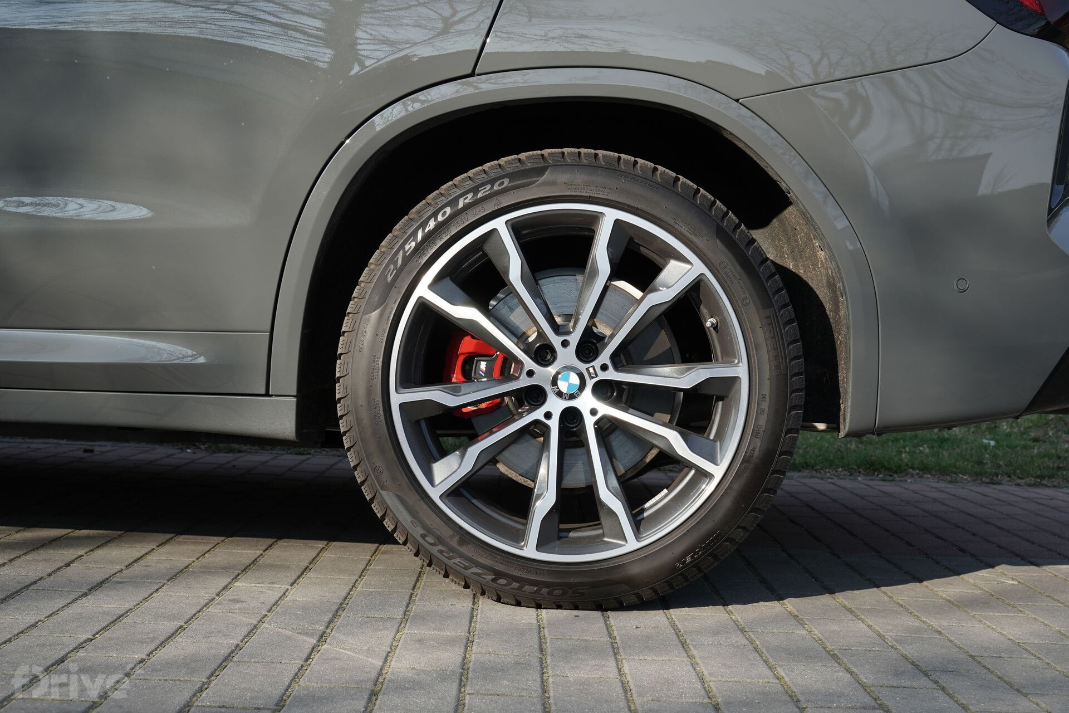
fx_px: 1277
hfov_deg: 45.4
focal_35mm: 43
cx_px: 534
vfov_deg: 31.2
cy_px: 356
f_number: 8
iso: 250
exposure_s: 1/200
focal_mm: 43
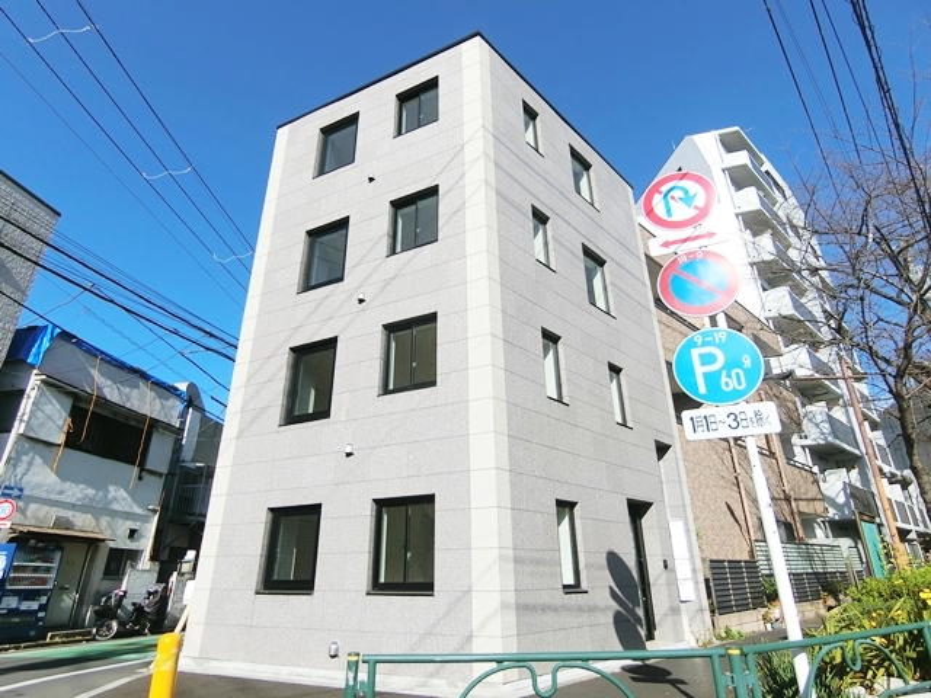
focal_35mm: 19
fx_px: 511
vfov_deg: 68.7
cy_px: 349
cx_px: 466
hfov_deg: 84.7
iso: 80
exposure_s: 1/320
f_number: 6.9
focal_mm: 4.06
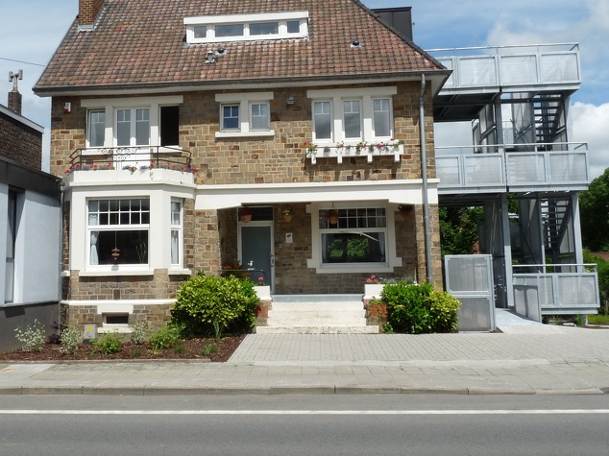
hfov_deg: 46.6
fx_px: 703
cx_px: 248
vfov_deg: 35.8
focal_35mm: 40
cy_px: 176
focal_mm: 4.8
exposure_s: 1/400
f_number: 6.3
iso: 100
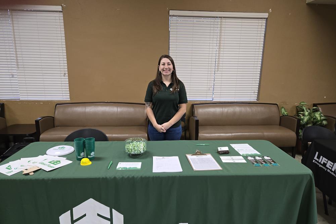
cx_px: 168
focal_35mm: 24
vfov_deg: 53.1
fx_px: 224
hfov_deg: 73.8
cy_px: 109
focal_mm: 5.4
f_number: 1.8
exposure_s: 1/120
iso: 400
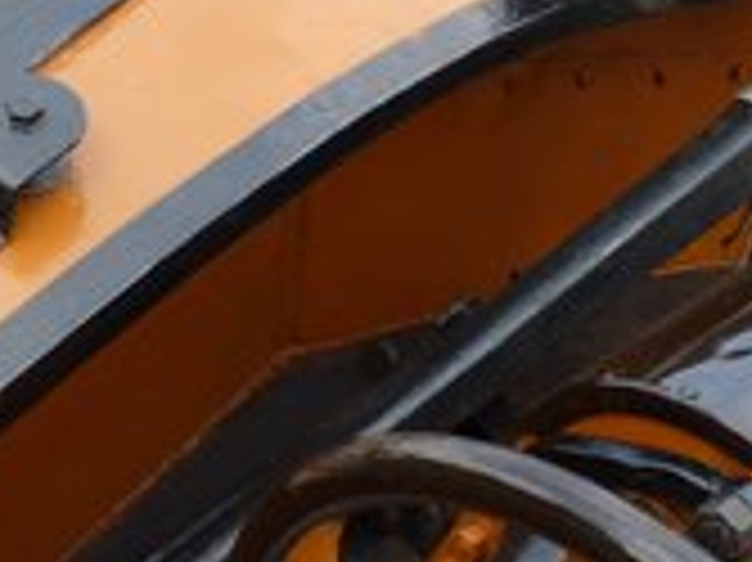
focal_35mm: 80
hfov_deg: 24.4
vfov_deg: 18.4
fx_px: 1737
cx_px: 340
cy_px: 250
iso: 80
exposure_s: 1/125
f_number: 4
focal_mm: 4.8
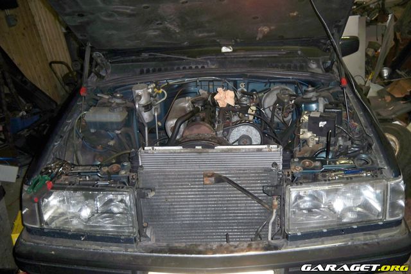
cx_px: 206
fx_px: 422
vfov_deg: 36.0
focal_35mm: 37
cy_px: 137
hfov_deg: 51.9
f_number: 3.1
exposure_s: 1/30
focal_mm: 7.9
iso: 200
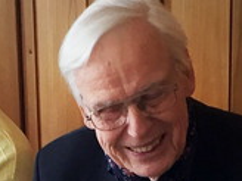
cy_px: 368
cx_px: 91
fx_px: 1244
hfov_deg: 11.1
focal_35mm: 178
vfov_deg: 7.9
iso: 100
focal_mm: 4.15
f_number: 2.2
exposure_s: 1/33
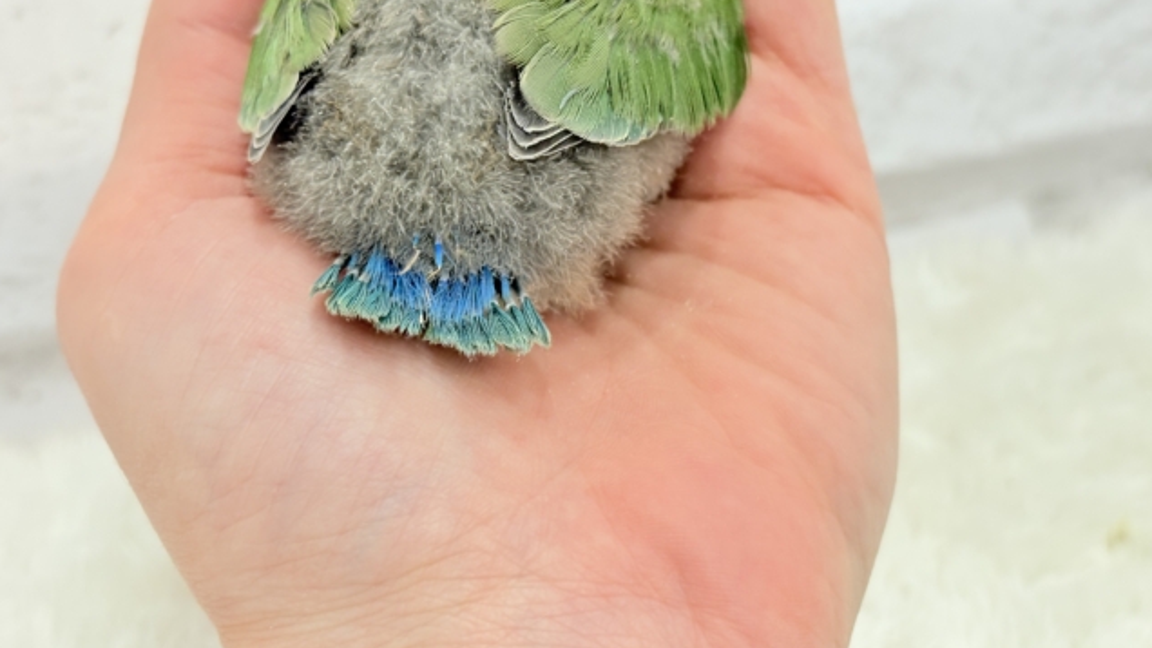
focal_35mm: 57
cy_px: 275
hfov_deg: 36.6
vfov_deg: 21.1
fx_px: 1741
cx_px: 574
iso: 125
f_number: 1.6
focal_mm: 5.96
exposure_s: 1/100
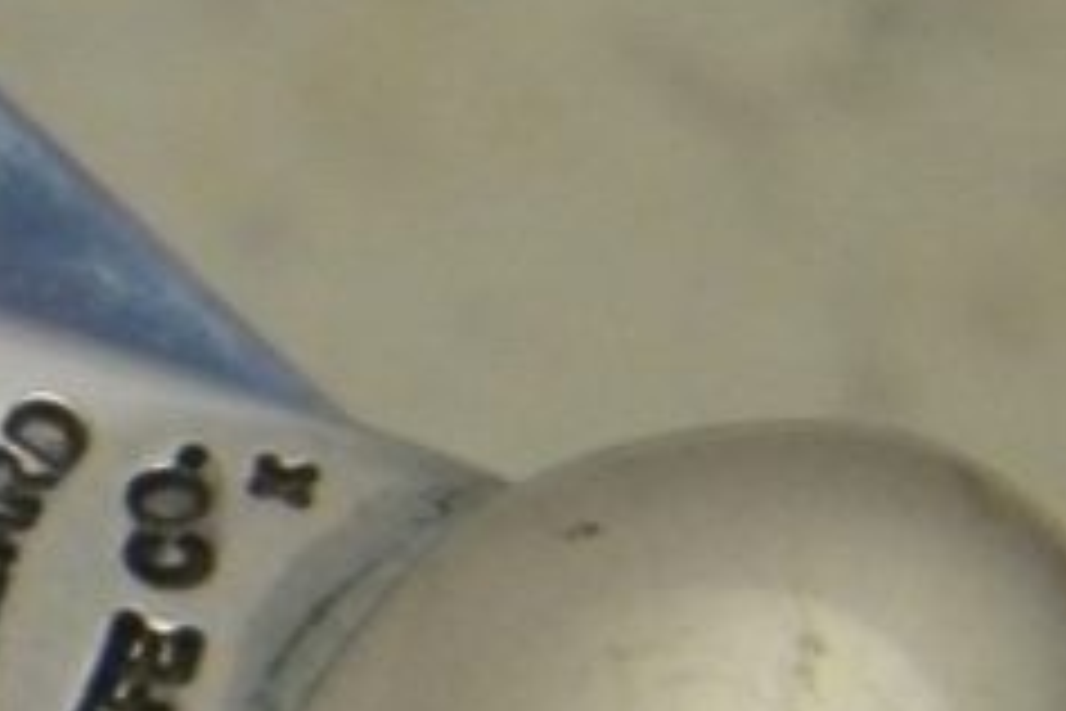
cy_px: 549
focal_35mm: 650
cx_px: -715
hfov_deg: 3.2
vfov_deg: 2.1
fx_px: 19246
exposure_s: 1/42.1
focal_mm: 26.8
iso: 400
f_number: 5
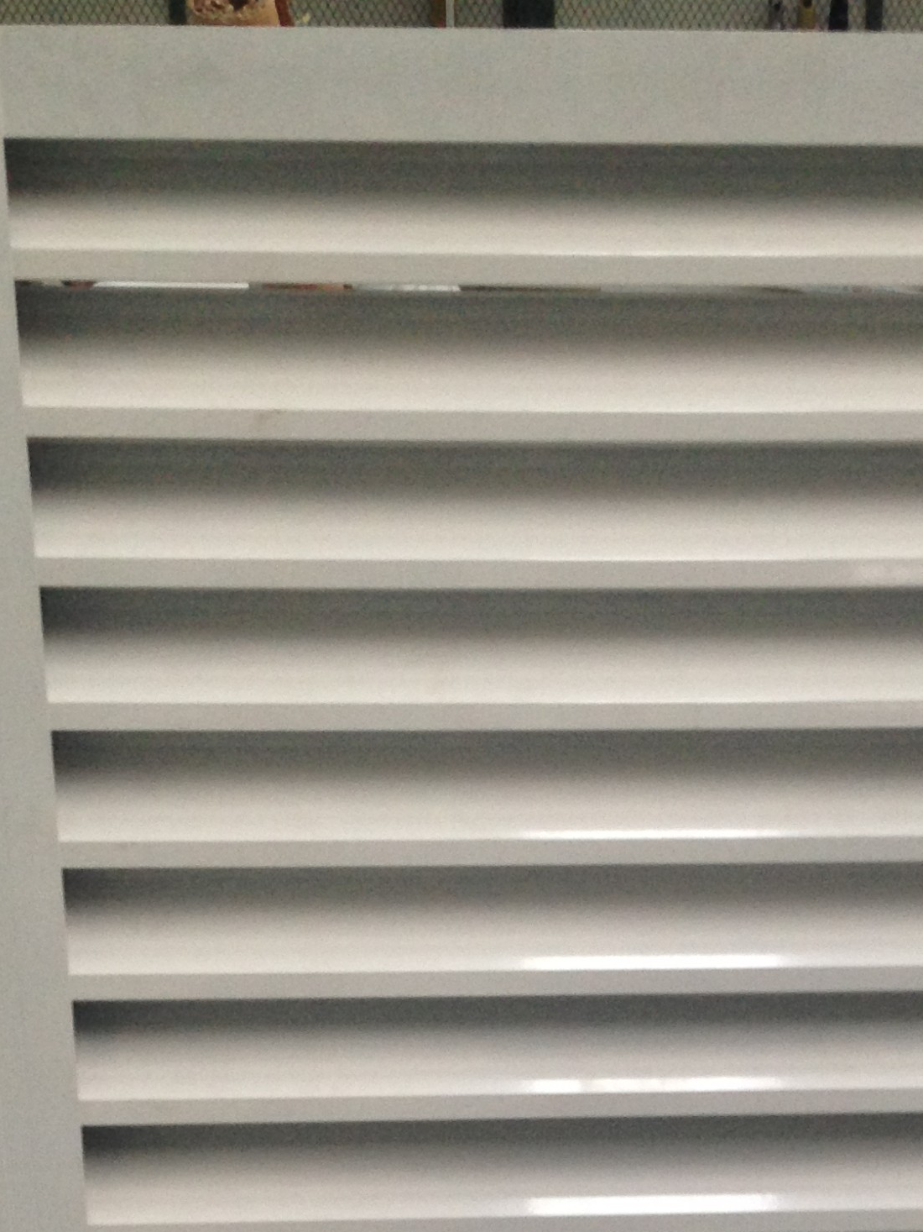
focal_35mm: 72
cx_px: 617
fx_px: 2560
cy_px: 1284
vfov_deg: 25.5
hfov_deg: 20.4
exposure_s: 1/20
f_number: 2.4
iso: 125
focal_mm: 4.12
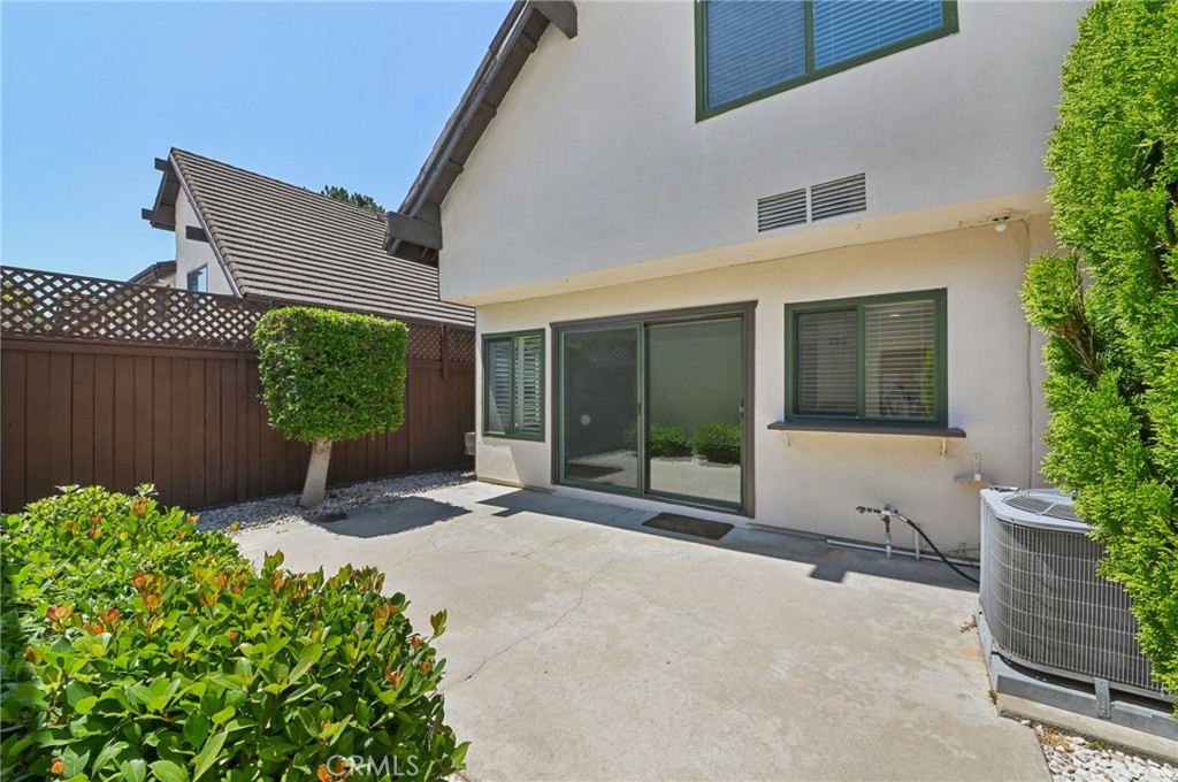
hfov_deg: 108.4
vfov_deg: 85.3
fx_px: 425
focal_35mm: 13
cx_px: 589
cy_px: 391
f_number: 22
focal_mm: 13
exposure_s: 1/60
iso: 250
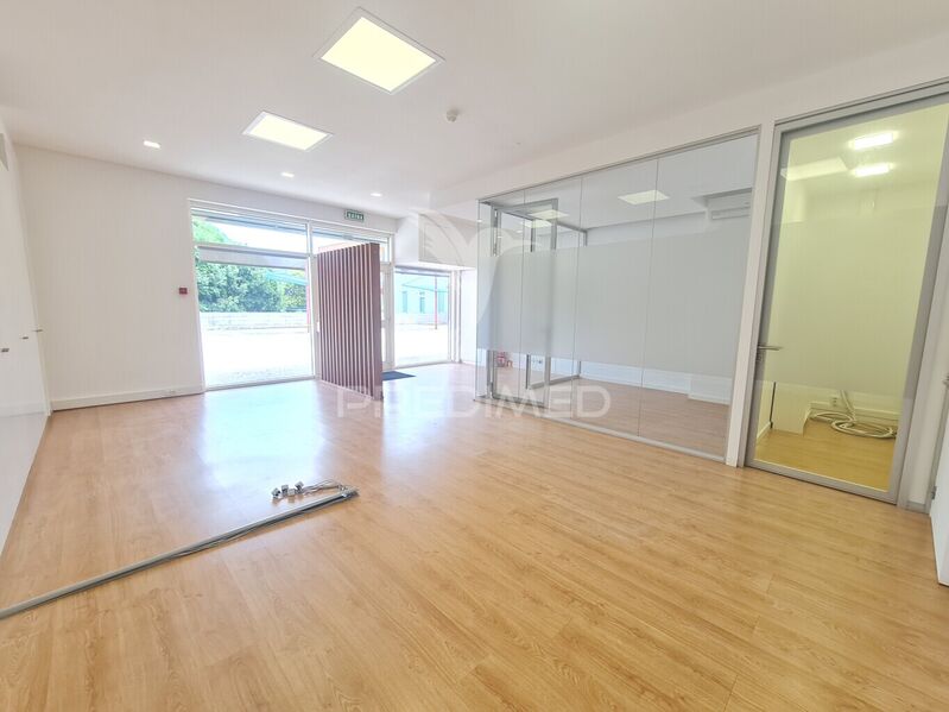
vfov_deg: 89.9
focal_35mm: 13
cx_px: 474
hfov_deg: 106.2
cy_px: 356
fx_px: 356
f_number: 2.2
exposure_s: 1/100
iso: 80
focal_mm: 2.2
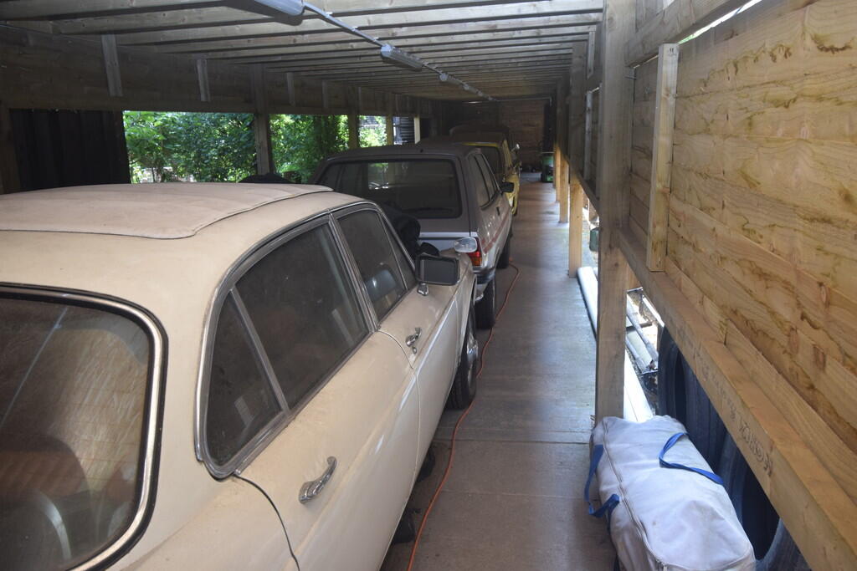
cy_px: 286
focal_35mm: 30
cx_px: 428
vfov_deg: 43.6
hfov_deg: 61.9
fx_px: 714
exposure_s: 1/80
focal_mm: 20
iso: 400
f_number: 5.6
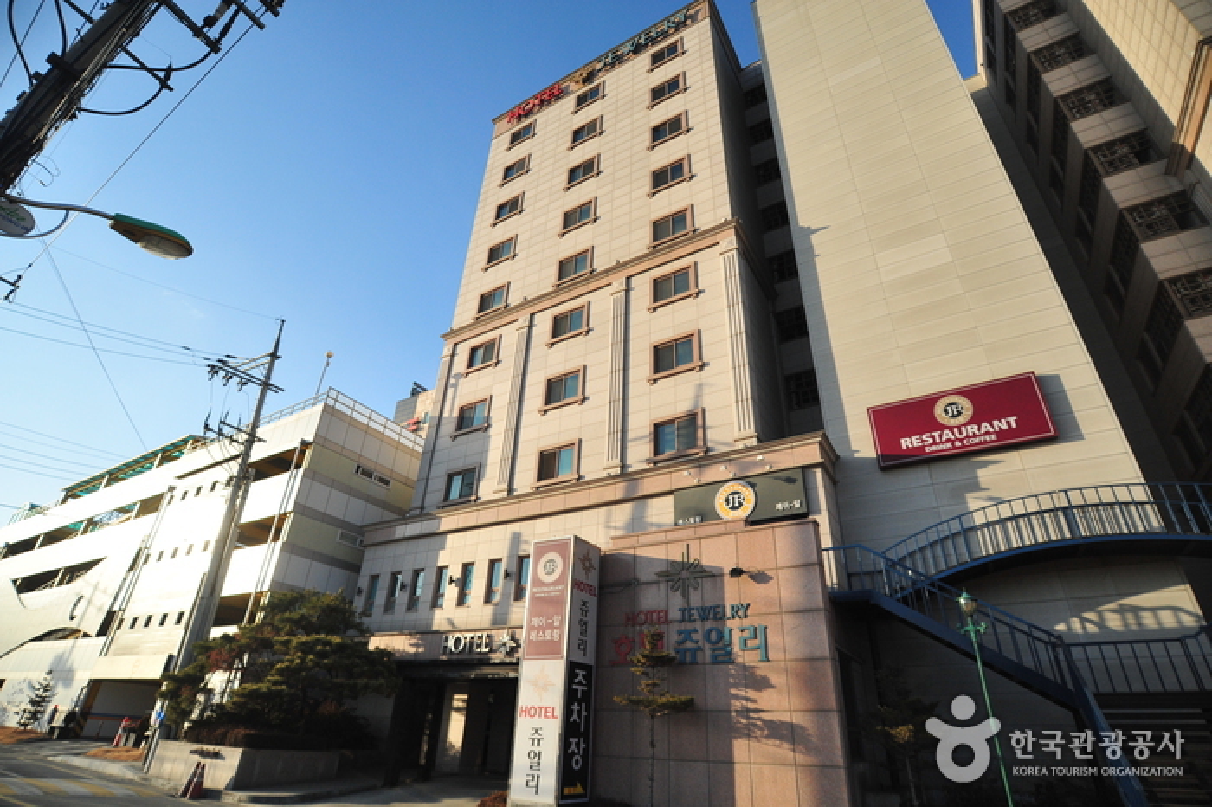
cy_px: 404
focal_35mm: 17
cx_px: 606
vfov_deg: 70.4
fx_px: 572
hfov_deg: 93.3
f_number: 5.6
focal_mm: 17
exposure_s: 1/5000
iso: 1600
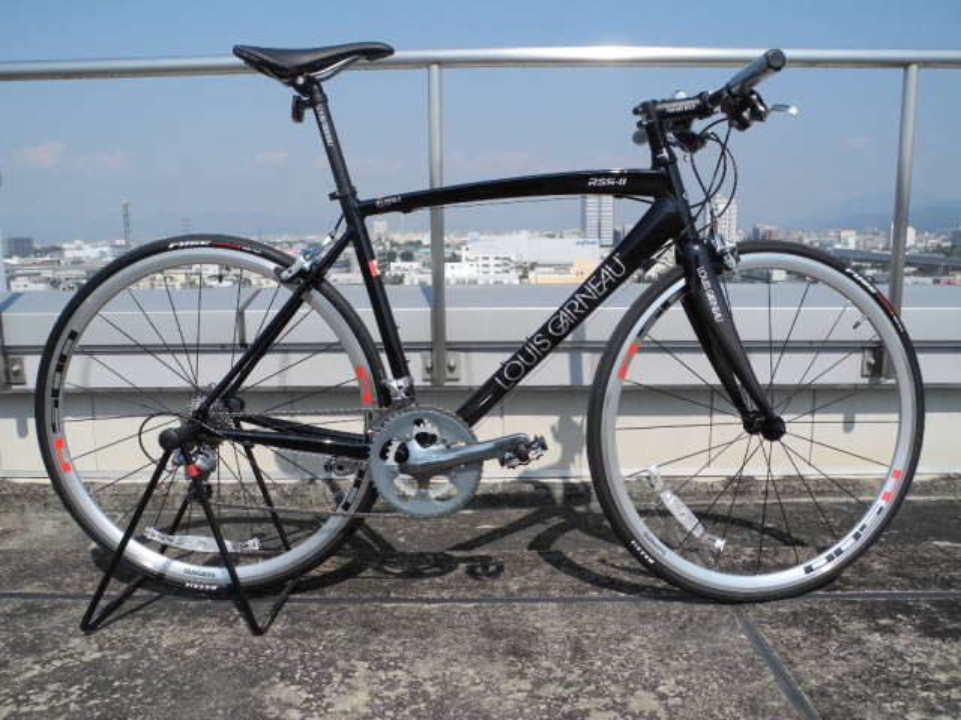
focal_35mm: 28
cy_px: 360
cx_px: 480
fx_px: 777
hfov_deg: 63.4
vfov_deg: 49.7
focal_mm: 6
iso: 100
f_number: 4.5
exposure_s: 1/886
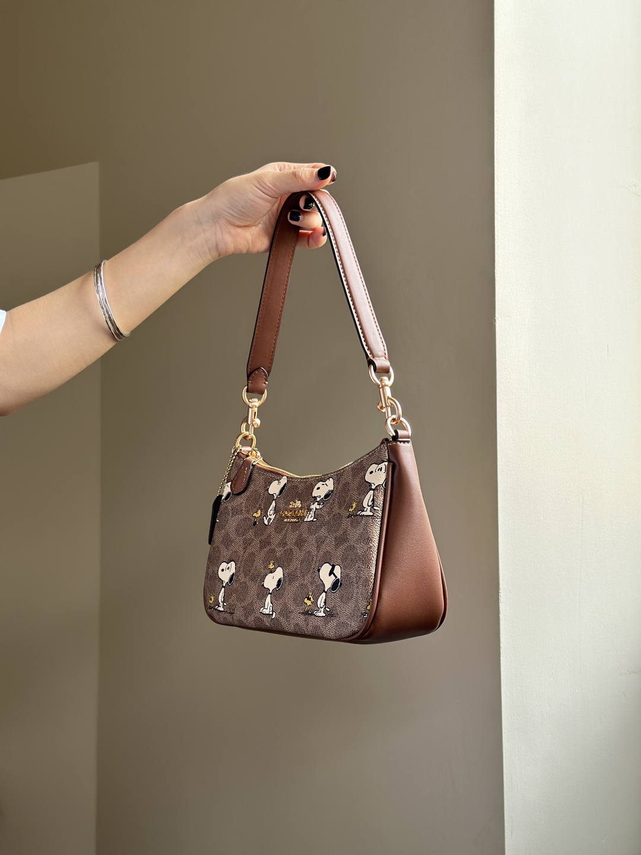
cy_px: 428
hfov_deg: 30.3
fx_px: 1185
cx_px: 320
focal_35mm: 48
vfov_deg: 39.7
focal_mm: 6.86
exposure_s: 1/227
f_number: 1.78
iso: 80
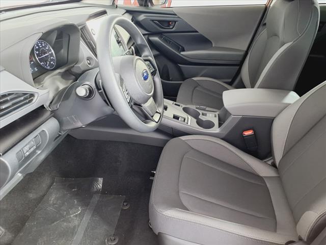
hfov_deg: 65.3
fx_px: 254
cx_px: 163
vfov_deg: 51.4
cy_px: 122
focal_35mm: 27
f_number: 1.9
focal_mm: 3.58
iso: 160
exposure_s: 1/40
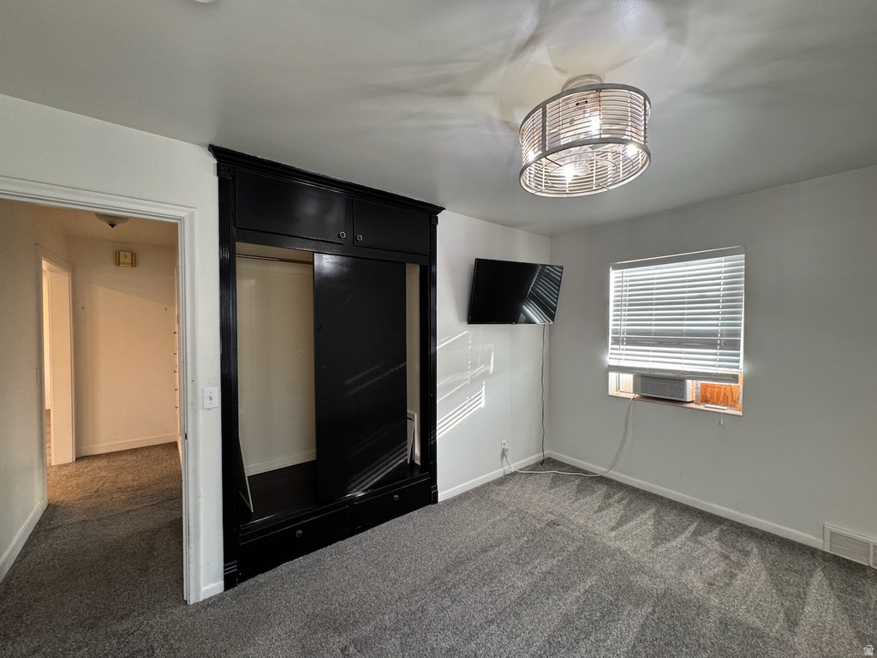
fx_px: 355
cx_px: 438
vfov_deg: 85.7
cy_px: 329
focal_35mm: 14
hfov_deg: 102.1
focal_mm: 2.22
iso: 200
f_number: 2.2
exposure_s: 1/60
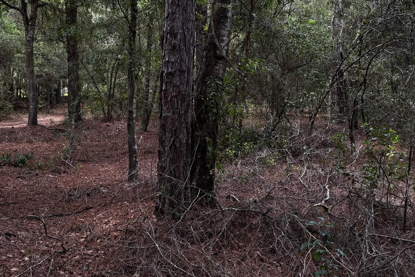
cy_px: 95
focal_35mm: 40
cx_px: 189
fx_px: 461
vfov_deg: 33.2
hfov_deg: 48.4
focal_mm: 6.76
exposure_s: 1/193
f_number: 1.78
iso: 64
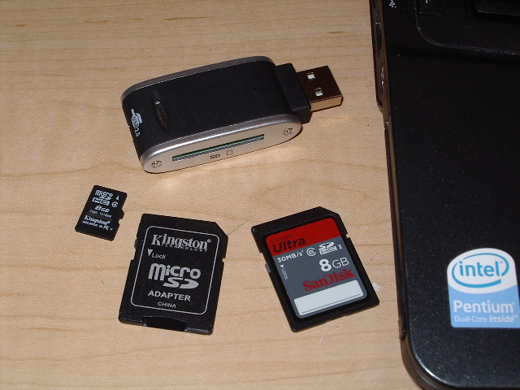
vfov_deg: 23.3
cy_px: 195
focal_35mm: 63
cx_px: 260
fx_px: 946
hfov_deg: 30.7
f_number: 6.2
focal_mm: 9.6
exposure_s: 1/60
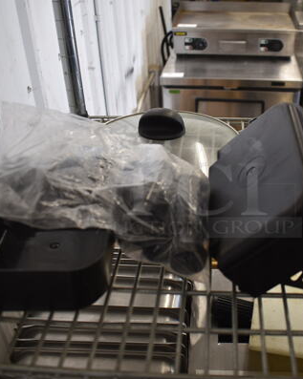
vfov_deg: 46.9
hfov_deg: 37.9
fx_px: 438
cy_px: 187
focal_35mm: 39
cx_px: 196
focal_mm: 18
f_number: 3.5
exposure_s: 1/30
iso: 200
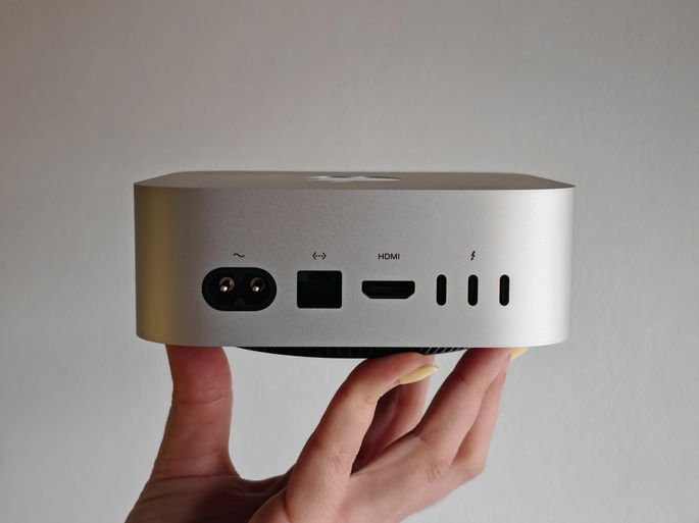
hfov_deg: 36.8
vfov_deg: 28.0
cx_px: 350
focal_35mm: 52
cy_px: 262
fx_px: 1049
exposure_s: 1/100
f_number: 1.6
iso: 100
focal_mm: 5.4
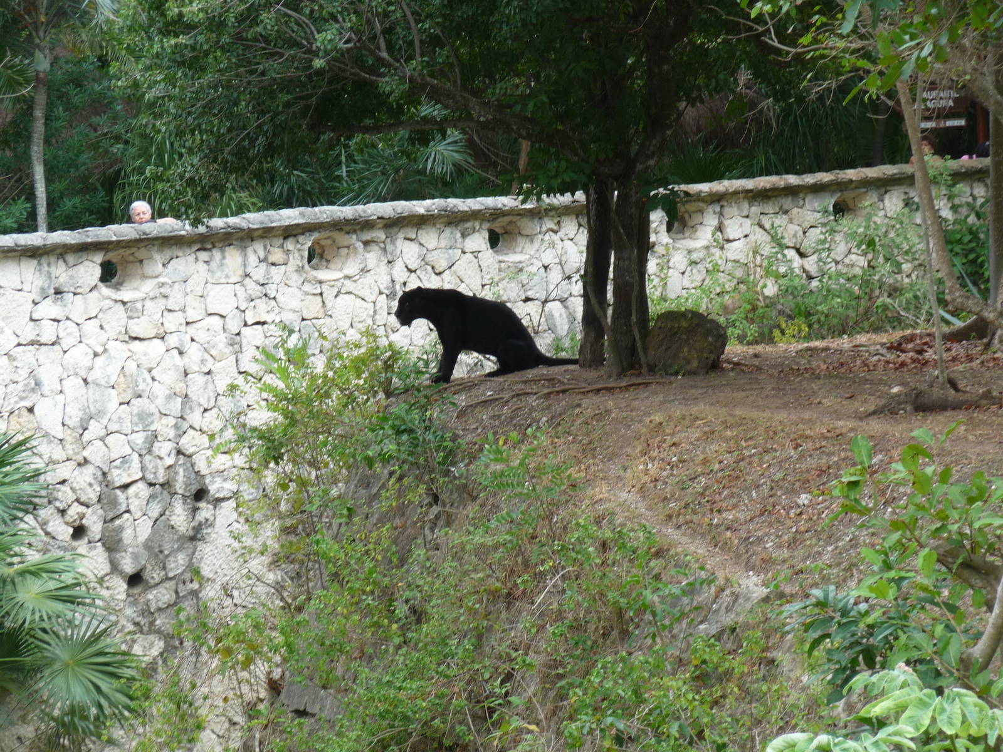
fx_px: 4259
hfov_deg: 13.4
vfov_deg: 10.1
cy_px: 376
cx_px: 502
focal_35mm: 147
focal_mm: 25.2
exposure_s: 1/80
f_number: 4.8
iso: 100
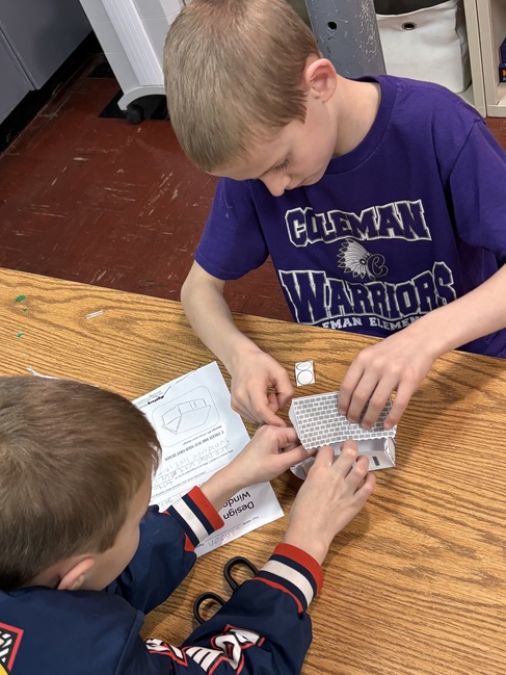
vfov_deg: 45.2
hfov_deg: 35.1
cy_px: 437
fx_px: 799
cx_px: 230
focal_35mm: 41
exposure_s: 1/60
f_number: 1.6
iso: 200
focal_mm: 5.96
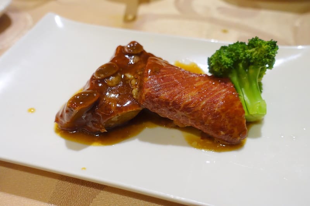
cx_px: 155
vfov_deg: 41.1
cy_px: 103
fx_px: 275
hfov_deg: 58.7
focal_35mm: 32
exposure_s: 1/40
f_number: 2.5
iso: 800
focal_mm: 11.56
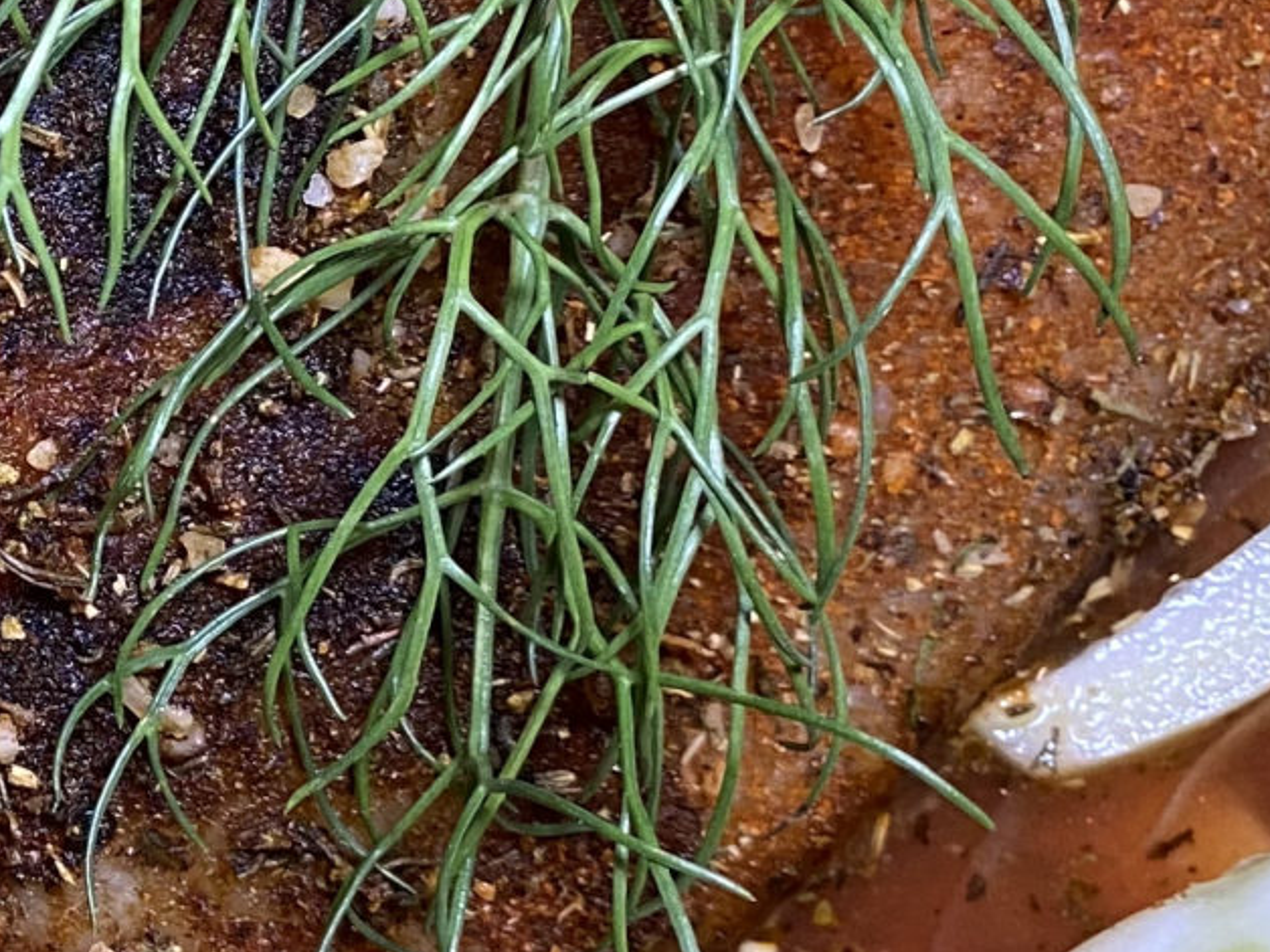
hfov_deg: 16.2
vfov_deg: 13.9
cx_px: -876
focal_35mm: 106
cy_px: 295
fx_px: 3889
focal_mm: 4.25
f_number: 1.8
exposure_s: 1/50
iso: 125
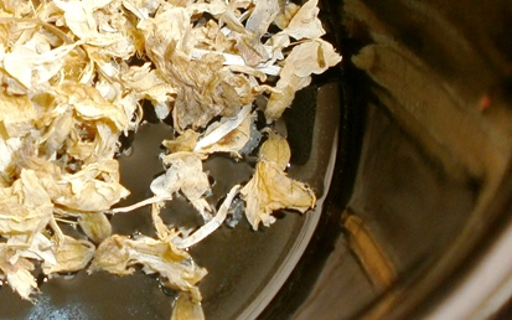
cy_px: 42
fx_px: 767
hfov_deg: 34.5
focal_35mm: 55
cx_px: 36
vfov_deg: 23.0
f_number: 2.9
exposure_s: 1/30
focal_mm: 4.8
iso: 125
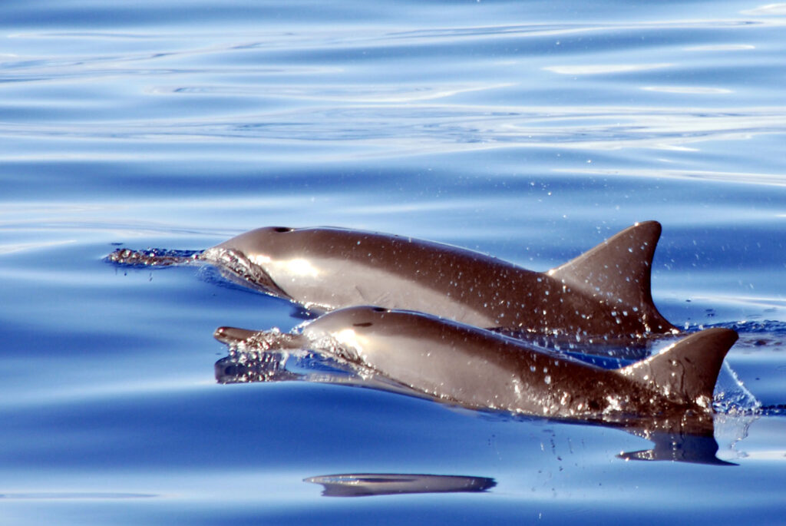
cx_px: 393
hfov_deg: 6.9
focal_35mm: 300
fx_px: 6556
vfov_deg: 4.6
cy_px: 263
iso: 250
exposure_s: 1/320
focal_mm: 200
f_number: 9
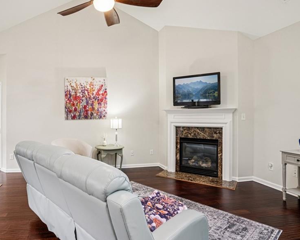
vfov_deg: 65.5
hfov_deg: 75.6
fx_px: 187
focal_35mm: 21
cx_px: 104
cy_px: 113
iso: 400
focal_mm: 16
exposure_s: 1/4
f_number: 8
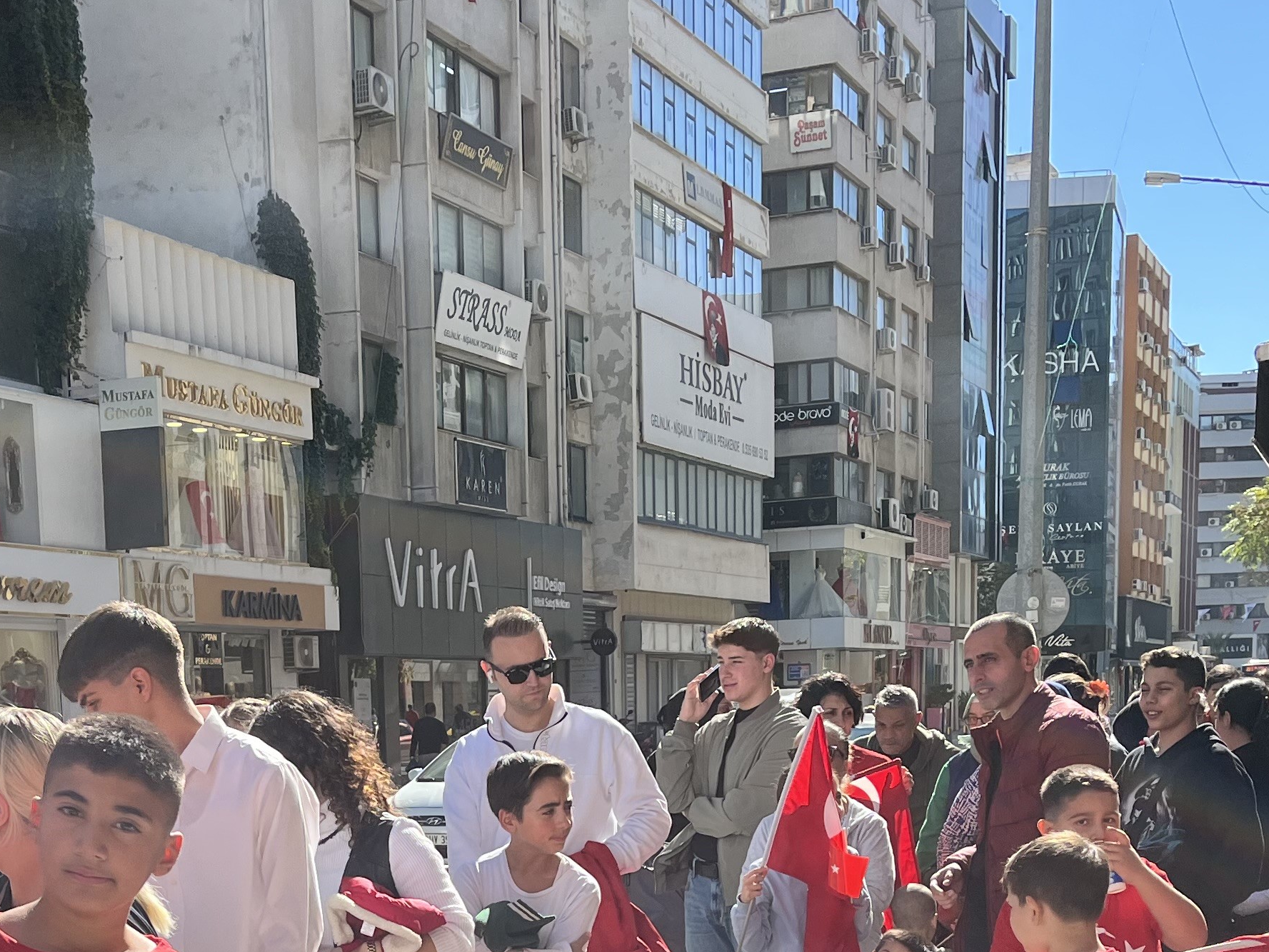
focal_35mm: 59
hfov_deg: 32.5
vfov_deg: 23.4
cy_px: 1028
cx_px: 436
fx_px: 2163
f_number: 1.6
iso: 50
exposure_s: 1/1497
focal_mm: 5.1
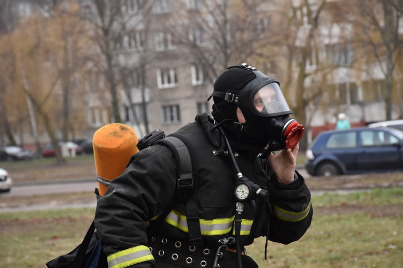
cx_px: 202
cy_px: 134
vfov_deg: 9.6
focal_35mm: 142
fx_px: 1595
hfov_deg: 14.4
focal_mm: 95
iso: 800
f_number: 7.1
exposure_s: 1/200
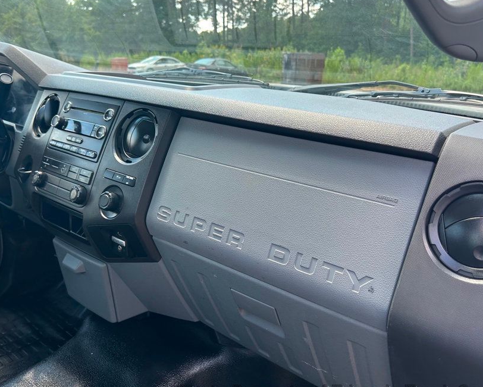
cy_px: 184
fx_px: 458
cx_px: 242
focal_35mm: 32
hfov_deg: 55.7
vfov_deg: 45.8
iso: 40
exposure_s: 1/282
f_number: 1.5
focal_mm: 5.7
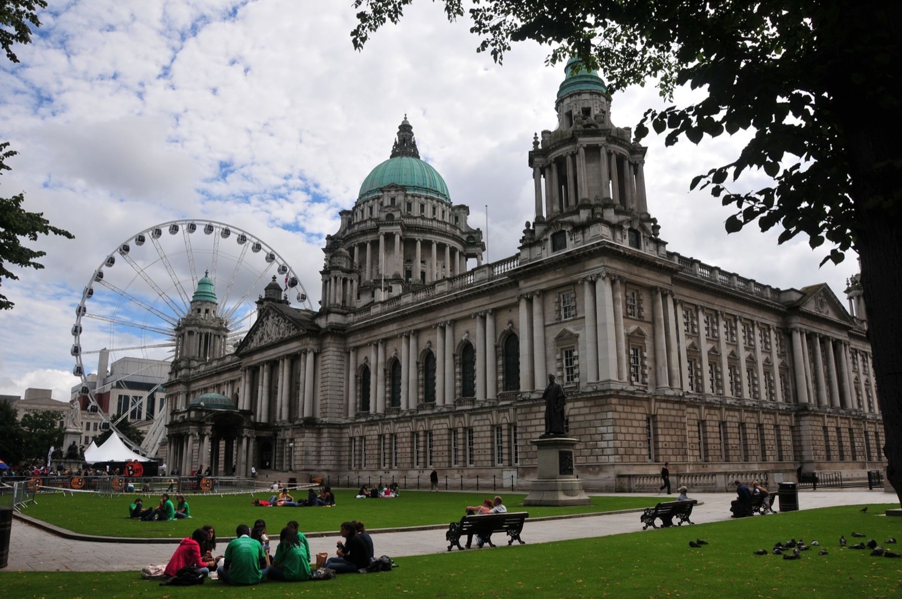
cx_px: 451
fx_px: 676
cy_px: 300
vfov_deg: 47.8
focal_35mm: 27
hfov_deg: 67.5
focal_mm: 18
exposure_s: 1/500
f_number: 11
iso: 200
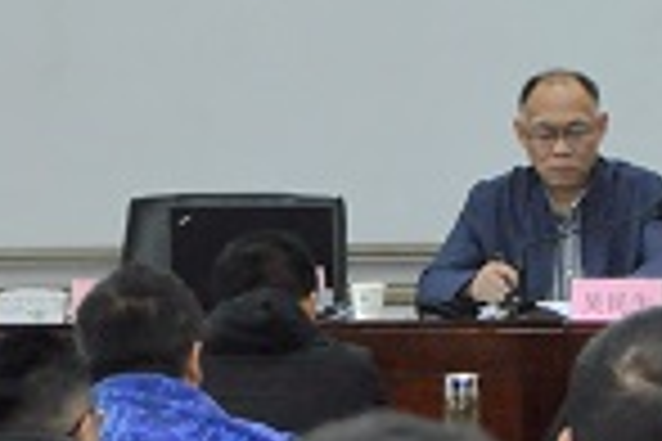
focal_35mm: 306
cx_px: 1027
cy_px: -194
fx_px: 5627
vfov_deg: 4.5
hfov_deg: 6.6
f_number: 4.8
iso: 1000
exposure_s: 1/125
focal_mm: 50
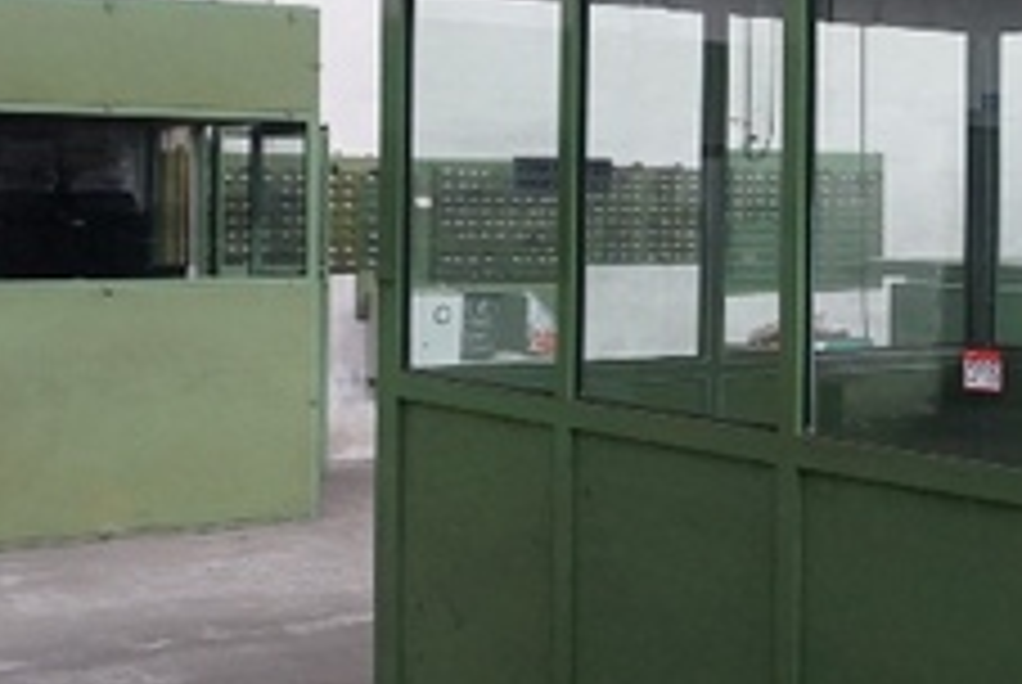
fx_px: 2160
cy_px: 234
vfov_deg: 18.0
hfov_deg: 25.3
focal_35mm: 76
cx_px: 1036
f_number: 4
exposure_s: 1/160
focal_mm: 16
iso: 1600
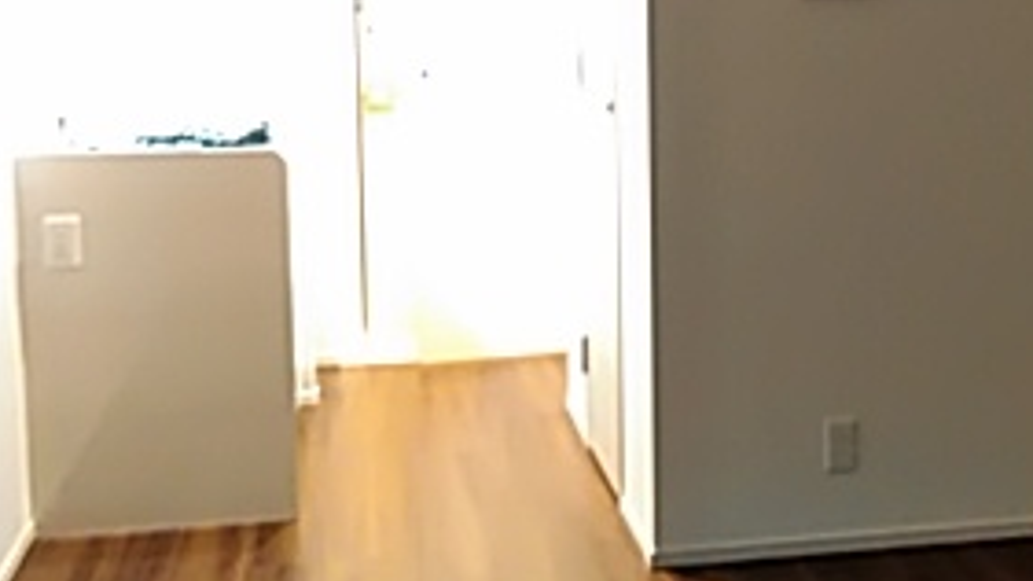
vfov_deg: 17.9
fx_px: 1835
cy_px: 173
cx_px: 790
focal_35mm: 67
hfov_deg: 30.8
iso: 977
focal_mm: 3.46
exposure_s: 1/20
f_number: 2.2
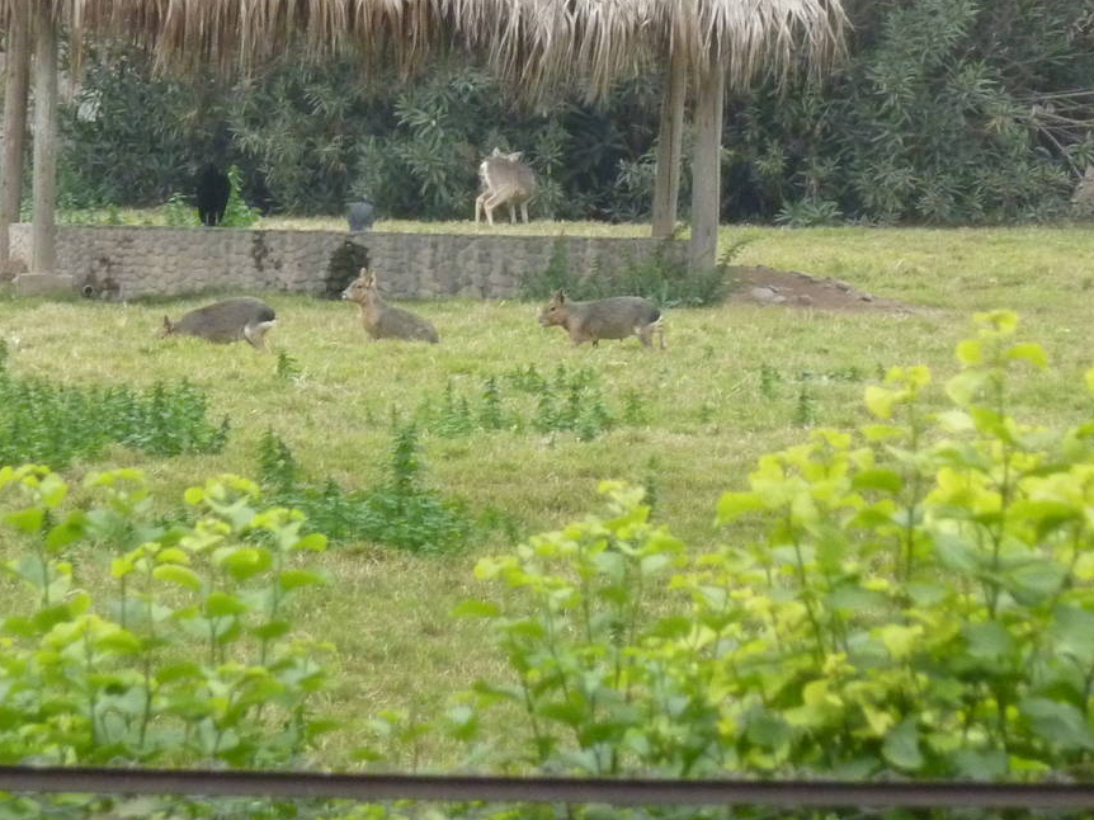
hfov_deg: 3.6
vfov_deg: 2.7
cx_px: 489
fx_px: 17598
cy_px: 145
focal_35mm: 557
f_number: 4.9
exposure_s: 1/250
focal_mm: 49.2
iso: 400
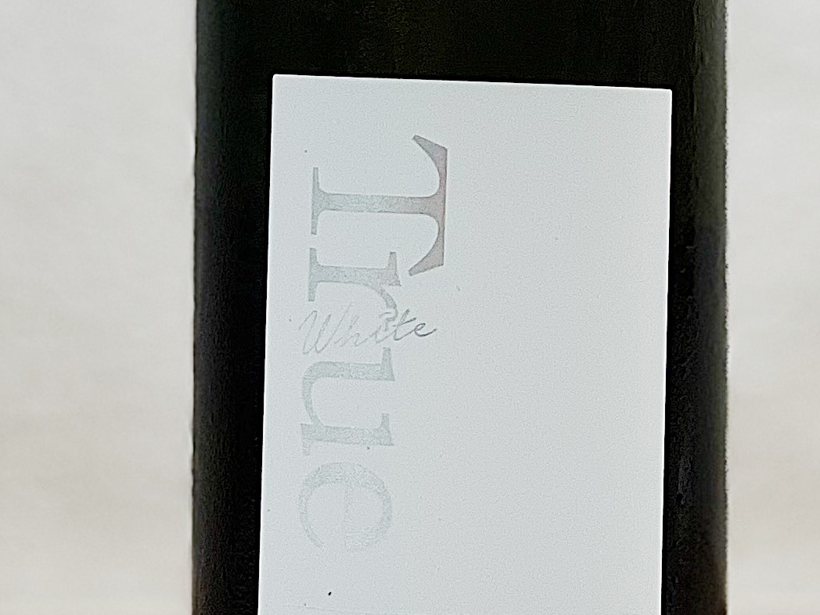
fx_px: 4738
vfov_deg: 7.4
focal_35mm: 200
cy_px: -137
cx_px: 475
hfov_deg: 9.9
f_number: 2
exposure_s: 1/100
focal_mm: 6
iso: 64
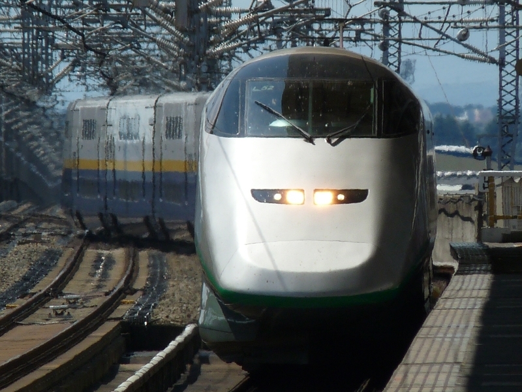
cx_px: 261
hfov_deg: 2.4
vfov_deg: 1.8
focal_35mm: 827
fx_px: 12471
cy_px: 196
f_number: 7.1
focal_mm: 85
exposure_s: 1/500
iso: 100
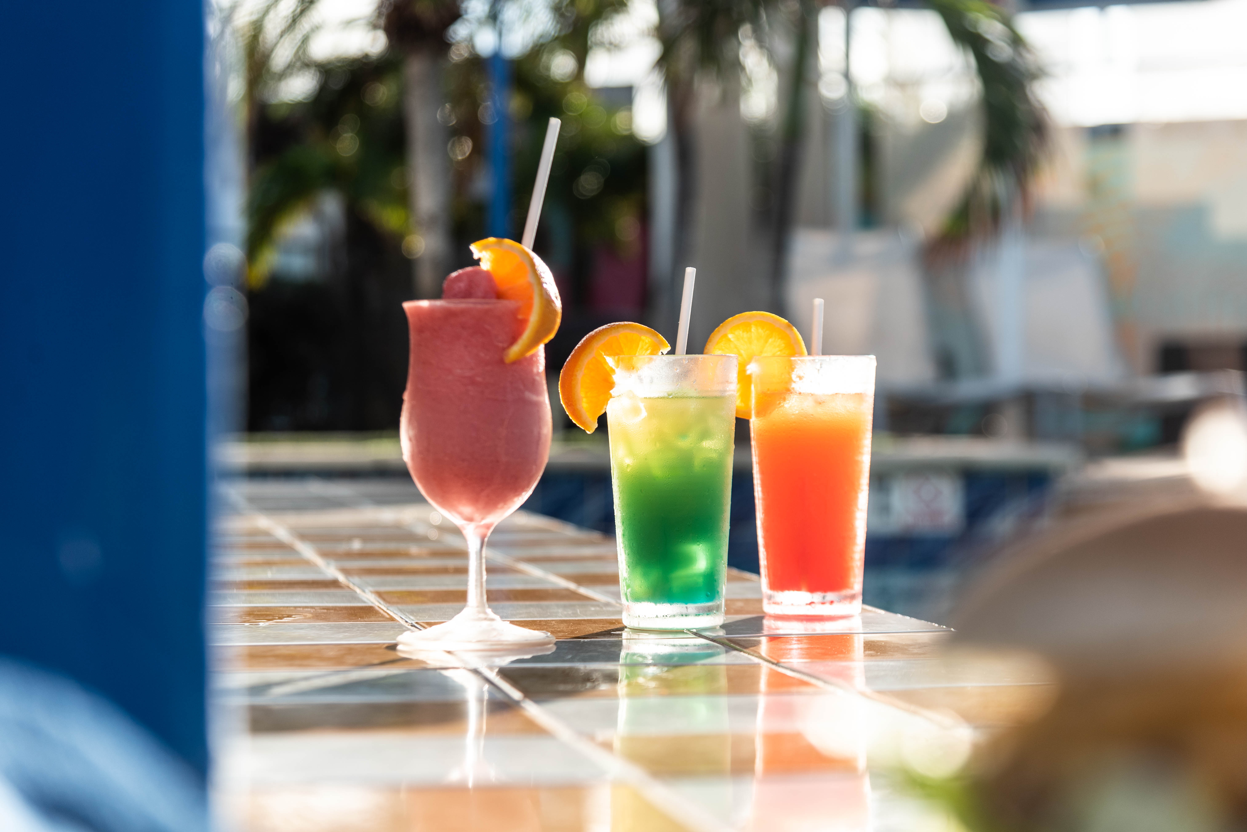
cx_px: 624
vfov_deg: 16.7
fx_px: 2841
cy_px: 416
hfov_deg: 24.8
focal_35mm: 82
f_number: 4.5
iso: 100
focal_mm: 82
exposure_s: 1/800
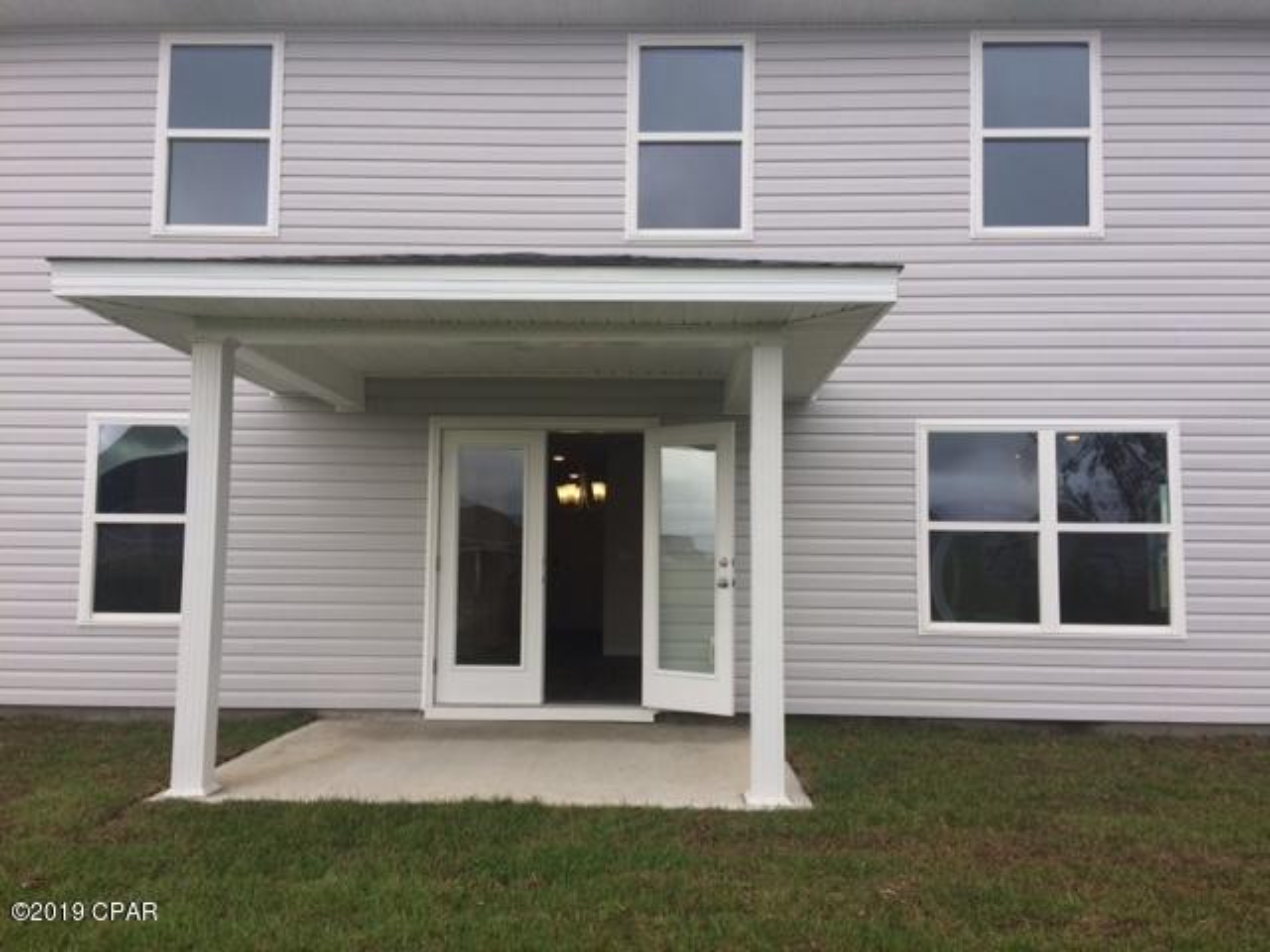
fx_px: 1064
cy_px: 476
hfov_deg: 61.7
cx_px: 635
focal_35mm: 29
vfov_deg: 48.2
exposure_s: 1/733
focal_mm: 4.15
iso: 32
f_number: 2.2
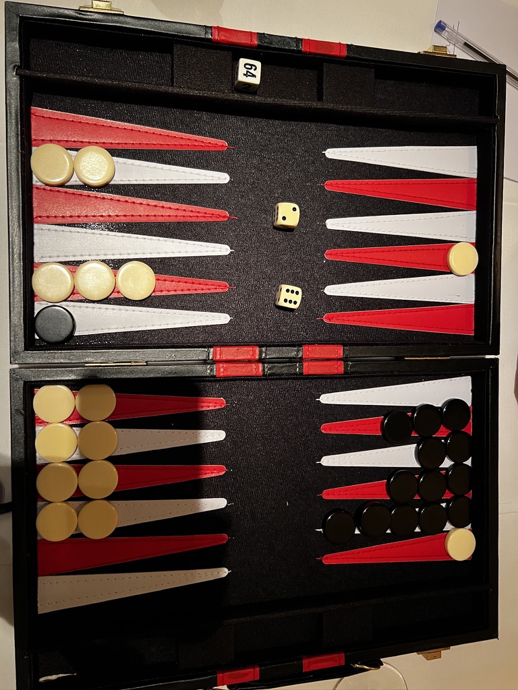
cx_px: 259
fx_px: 519
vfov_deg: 67.3
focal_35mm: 26
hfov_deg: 53.1
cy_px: 345
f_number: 1.5
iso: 500
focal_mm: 5.7
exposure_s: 1/50
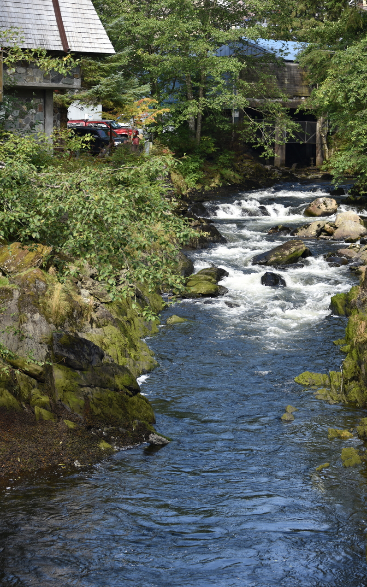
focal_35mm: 84
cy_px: 294
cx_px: 180
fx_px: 1345
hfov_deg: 15.5
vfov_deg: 24.6
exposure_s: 1/200
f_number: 5
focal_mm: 82
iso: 110
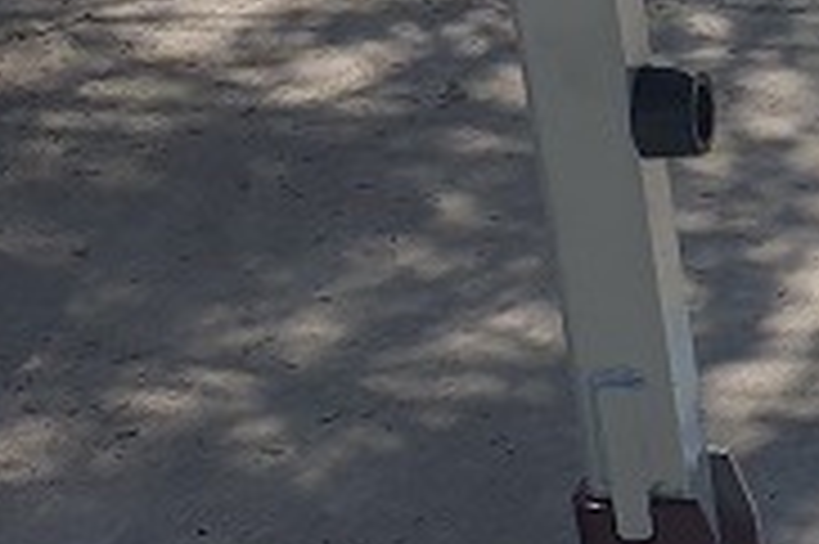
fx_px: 3455
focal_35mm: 152
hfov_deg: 11.4
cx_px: 1930
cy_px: 252
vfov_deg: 9.0
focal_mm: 4.3
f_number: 2.4
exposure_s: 1/2062
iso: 50
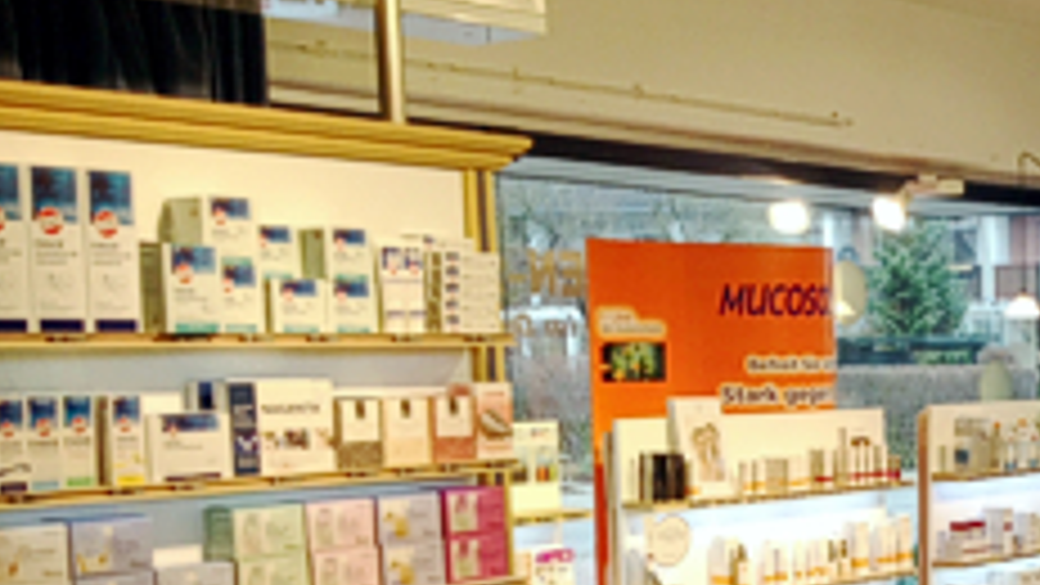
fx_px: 2124
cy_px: 644
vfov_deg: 15.3
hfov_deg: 26.2
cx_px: 1024
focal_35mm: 77
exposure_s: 1/60
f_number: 2.4
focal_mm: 4.28
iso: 64
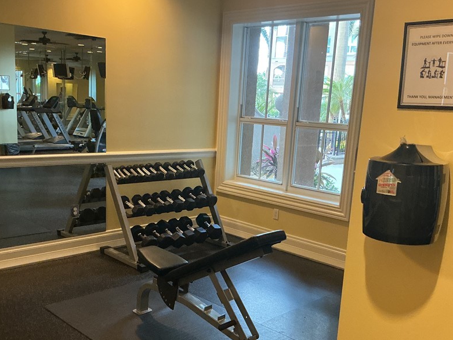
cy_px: 211
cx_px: 229
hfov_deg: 49.0
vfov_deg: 37.5
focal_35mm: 38
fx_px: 497
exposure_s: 1/60
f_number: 1.8
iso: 250
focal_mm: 3
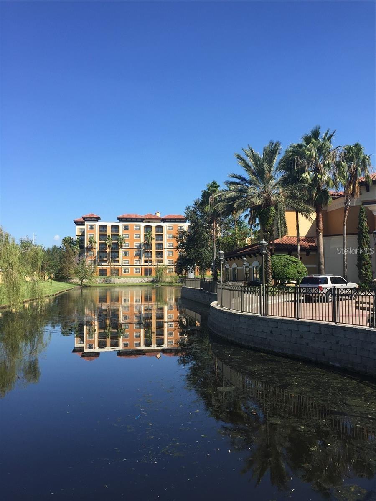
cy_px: 250
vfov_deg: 61.7
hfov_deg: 48.2
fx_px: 420
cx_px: 188
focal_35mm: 29
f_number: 2.2
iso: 32
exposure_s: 1/1236
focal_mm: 4.15
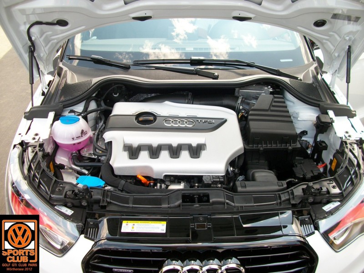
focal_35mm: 34
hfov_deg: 54.0
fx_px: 358
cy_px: 136
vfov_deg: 41.8
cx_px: 182
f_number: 2.9
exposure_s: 1/160
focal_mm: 5.7
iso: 80
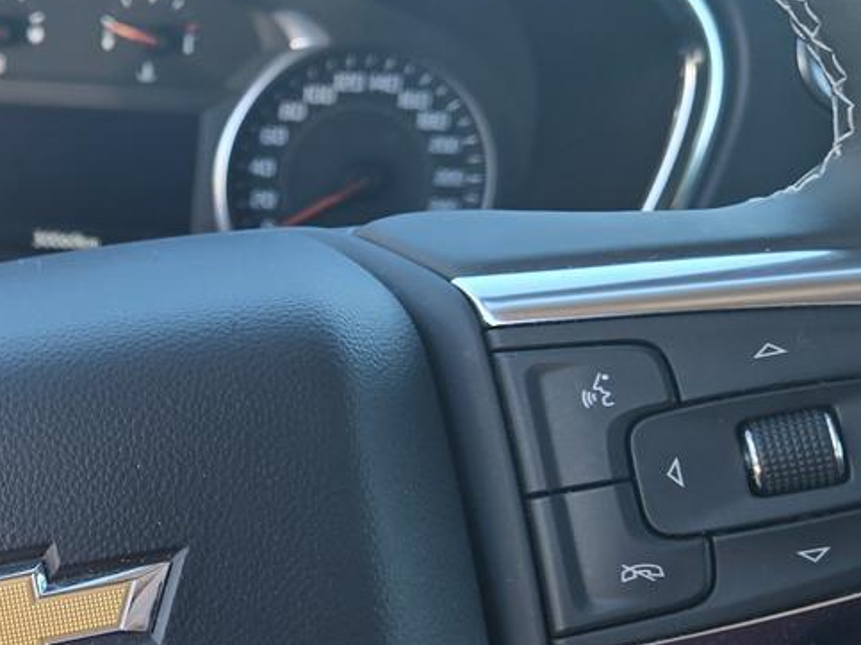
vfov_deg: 23.9
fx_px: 1517
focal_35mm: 61
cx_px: 4
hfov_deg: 29.6
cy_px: 437
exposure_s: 1/180
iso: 40
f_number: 1.8
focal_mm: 5.4
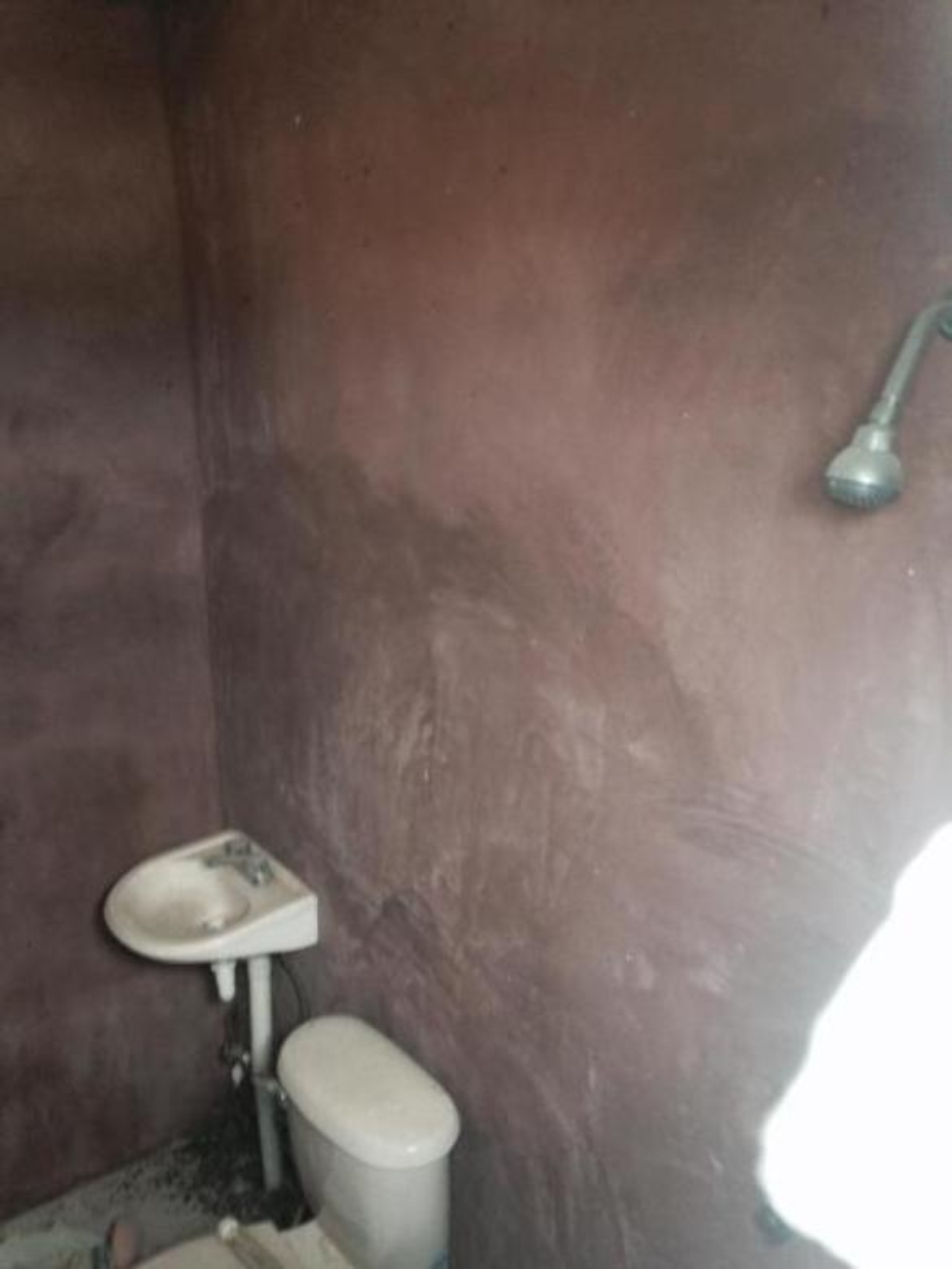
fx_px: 1210
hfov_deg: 42.9
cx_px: 476
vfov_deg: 55.4
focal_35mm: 33
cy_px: 634
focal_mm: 4.12
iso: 200
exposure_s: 1/20
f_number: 2.4
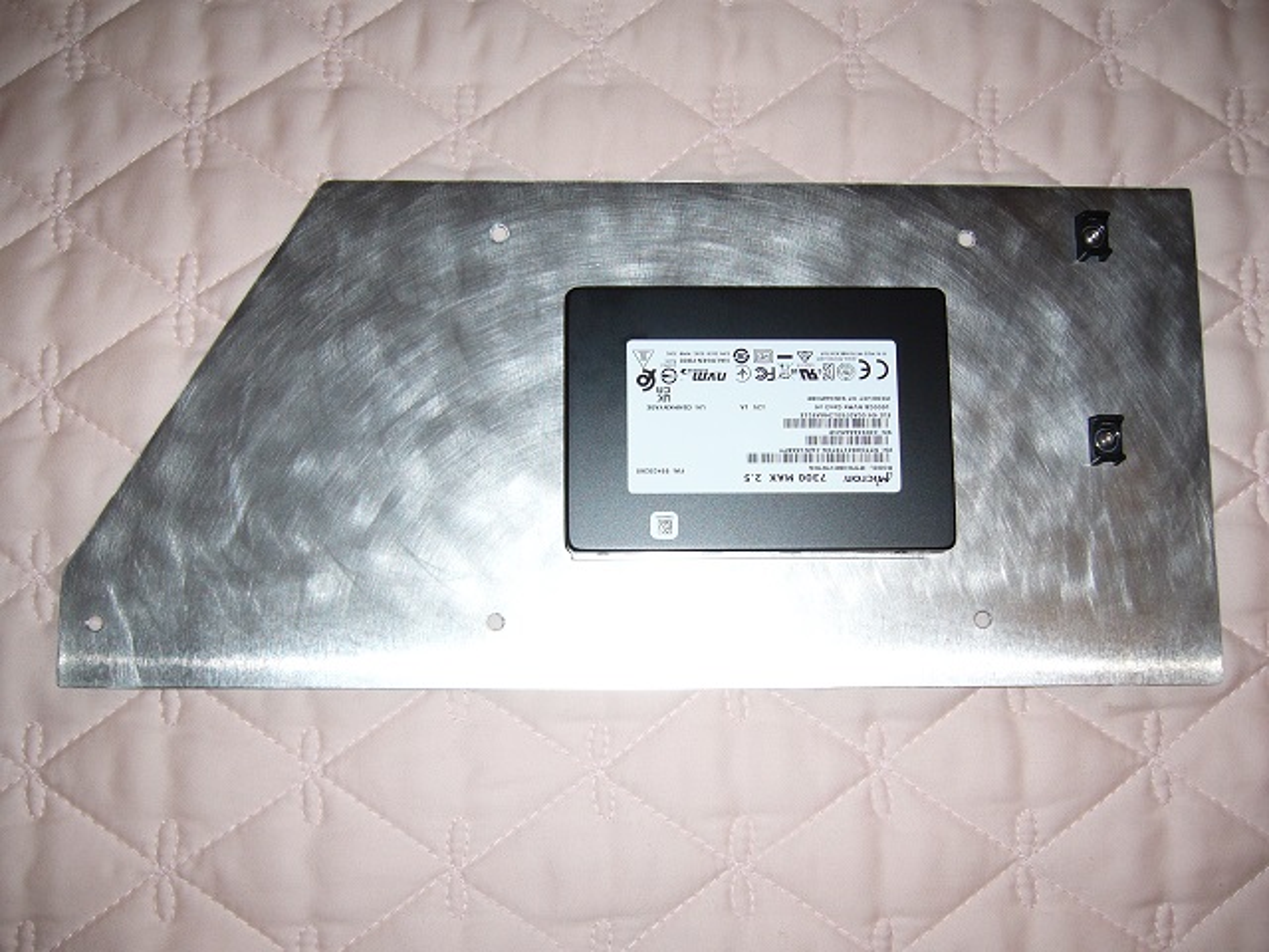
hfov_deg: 52.6
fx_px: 1283
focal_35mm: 35
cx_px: 634
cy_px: 476
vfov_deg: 40.7
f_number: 2.8
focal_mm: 5.8
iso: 80
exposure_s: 1/30
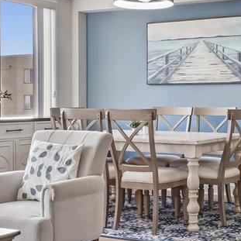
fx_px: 512
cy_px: 115
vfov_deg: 26.5
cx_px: 211
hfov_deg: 25.8
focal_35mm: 65
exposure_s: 1/40
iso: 500
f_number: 8
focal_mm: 11
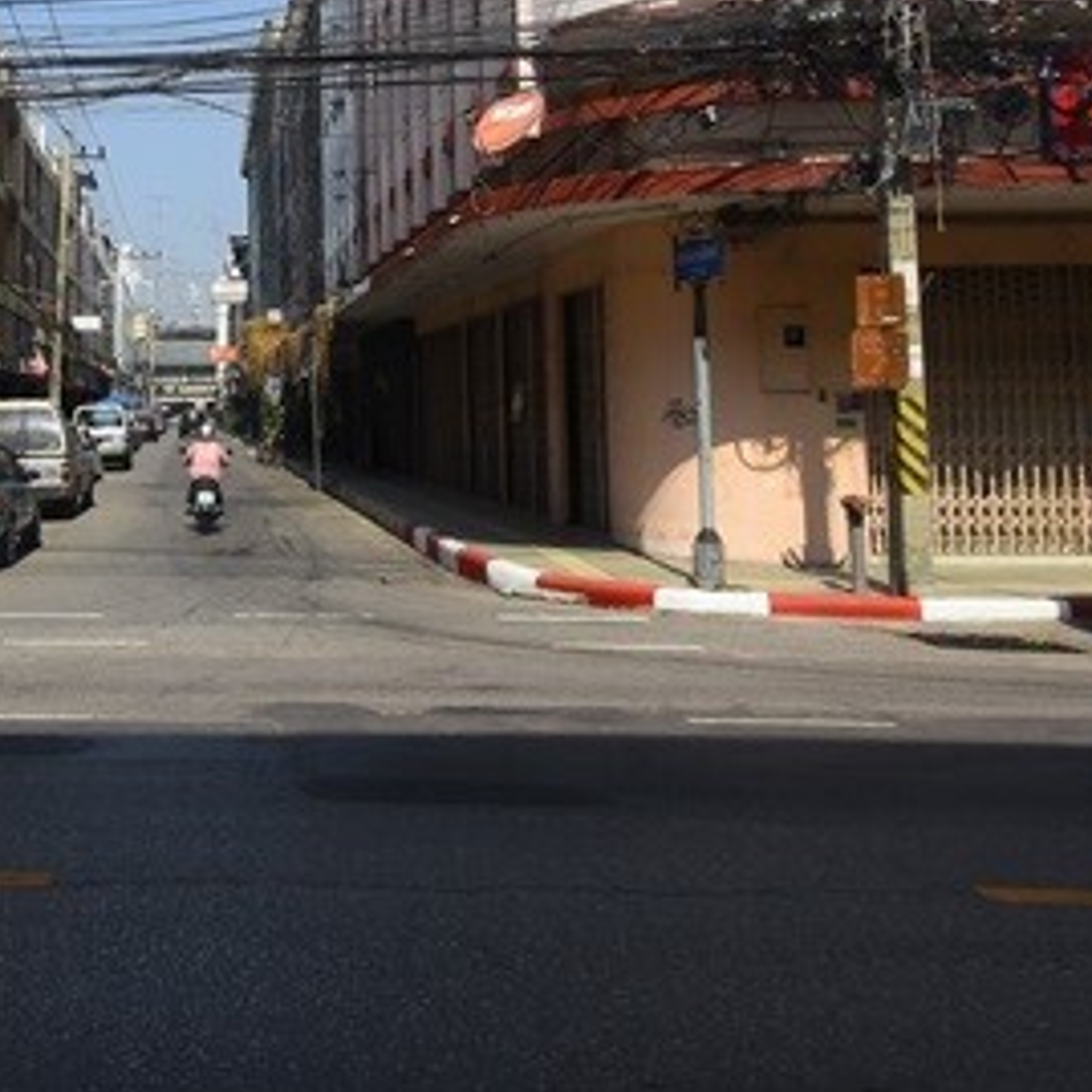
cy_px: 302
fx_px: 1538
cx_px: 101
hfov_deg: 36.5
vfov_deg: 38.3
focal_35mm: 43
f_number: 9
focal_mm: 13
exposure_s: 1/500
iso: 250
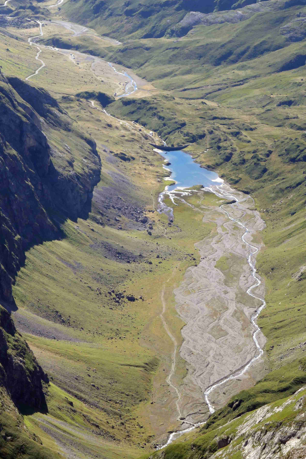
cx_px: 135
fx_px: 2218
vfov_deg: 11.8
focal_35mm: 174
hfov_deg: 7.9
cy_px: 158
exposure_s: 1/400
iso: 125
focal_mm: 43.8
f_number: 5.5
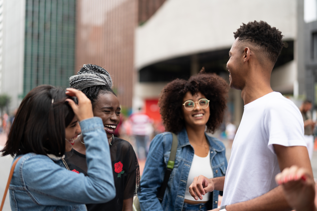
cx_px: 158
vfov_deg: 27.0
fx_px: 440
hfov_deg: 39.6
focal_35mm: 50
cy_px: 106
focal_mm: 50
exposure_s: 1/500
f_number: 1.4
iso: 100
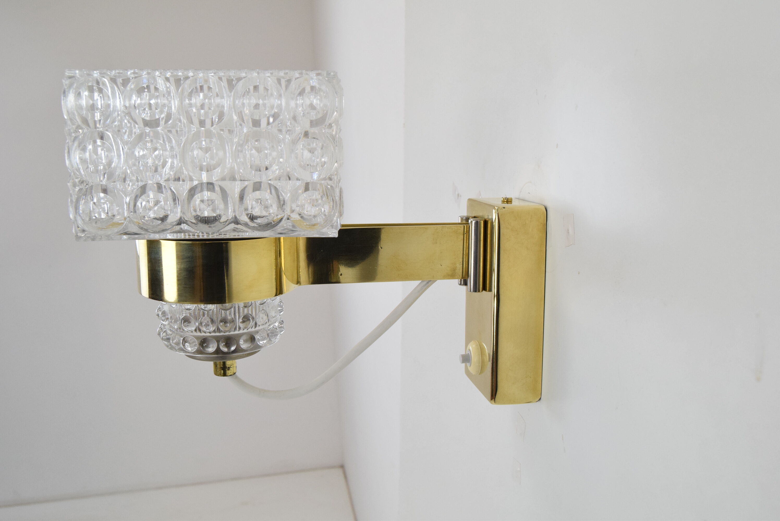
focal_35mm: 34
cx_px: 390
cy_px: 260
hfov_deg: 55.1
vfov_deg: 38.4
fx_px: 748
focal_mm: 23
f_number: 9
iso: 1600
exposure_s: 1/320
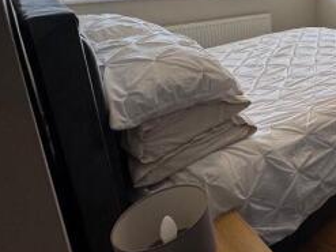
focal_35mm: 33
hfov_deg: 43.5
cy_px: 39
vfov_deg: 40.5
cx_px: 365
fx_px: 320
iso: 64
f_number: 2.2
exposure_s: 1/99
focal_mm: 2.22
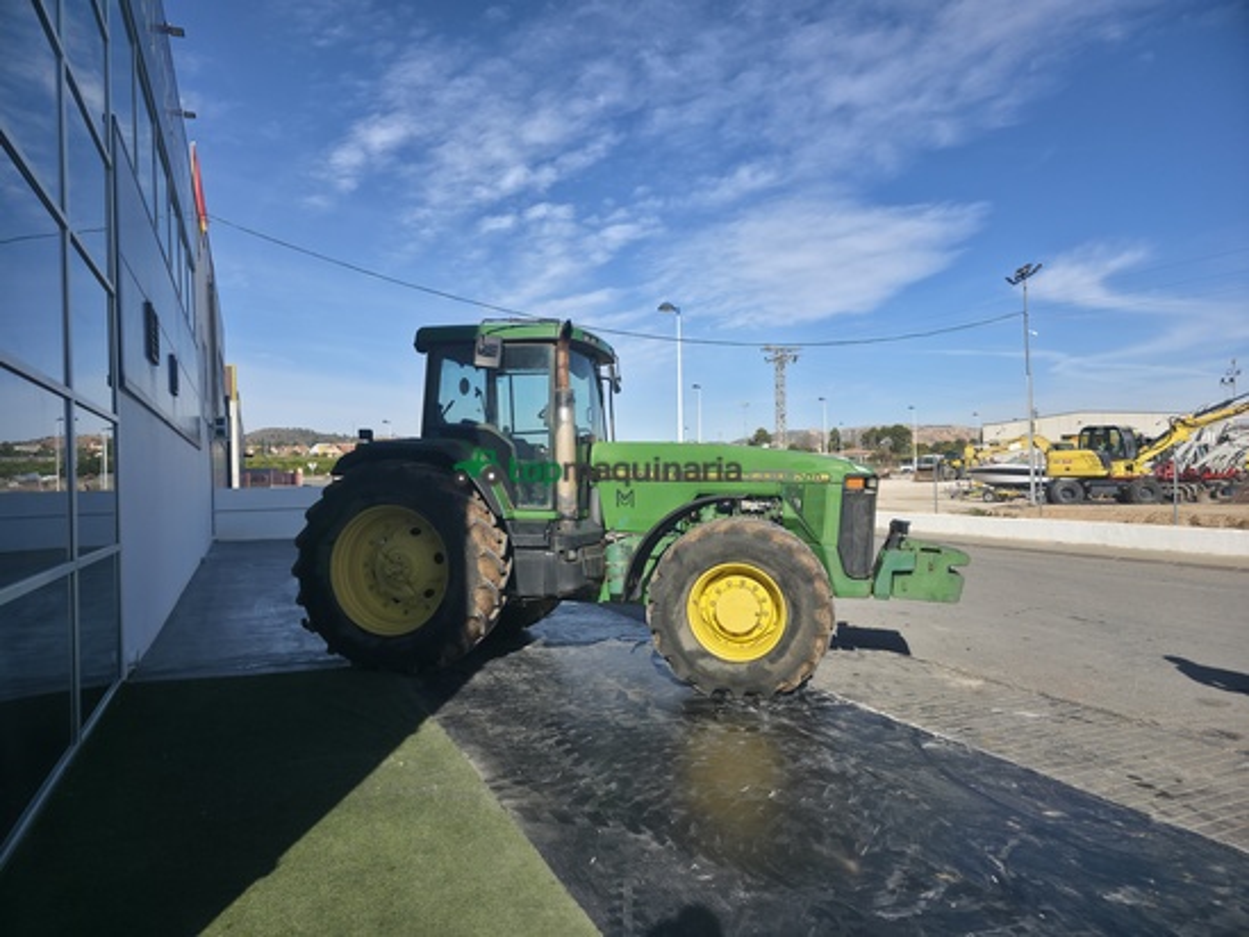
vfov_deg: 58.9
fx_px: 830
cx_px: 624
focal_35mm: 23
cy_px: 468
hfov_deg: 73.9
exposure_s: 1/3568
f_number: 1.7
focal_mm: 6.3
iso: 50
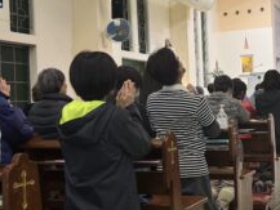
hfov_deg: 34.5
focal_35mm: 53
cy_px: 95
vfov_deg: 27.5
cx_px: 241
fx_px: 429
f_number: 1.78
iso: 160
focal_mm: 6.76
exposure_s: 1/100
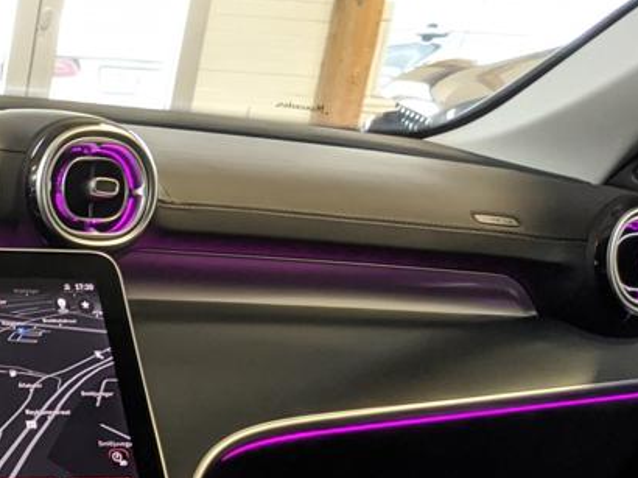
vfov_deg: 15.7
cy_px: 607
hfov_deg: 18.6
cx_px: -385
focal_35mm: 90
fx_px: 1658
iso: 238
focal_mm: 4.38
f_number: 1.73
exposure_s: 1/23.8
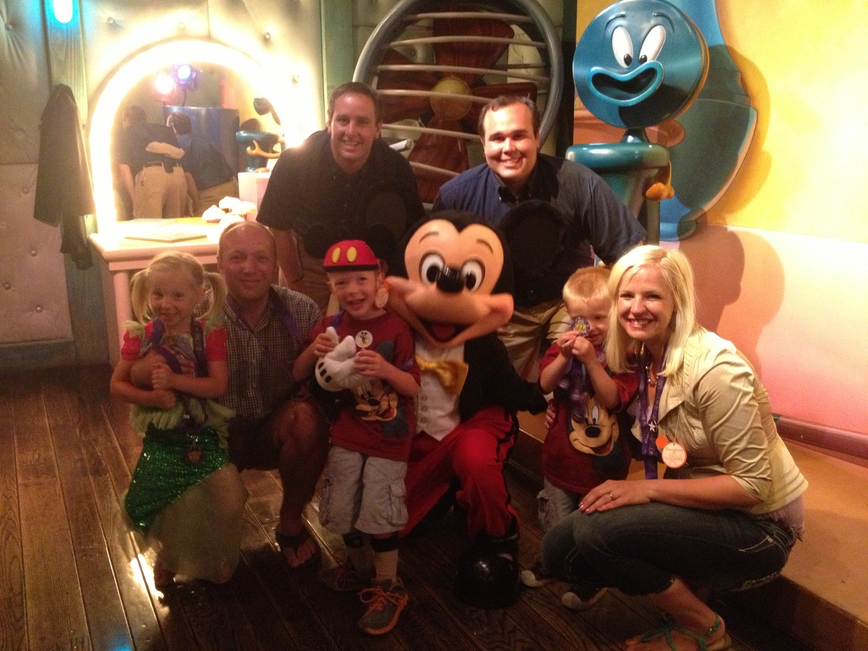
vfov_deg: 40.7
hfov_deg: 52.6
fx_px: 878
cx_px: 434
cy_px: 326
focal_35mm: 35
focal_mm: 4.28
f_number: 2.4
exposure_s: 1/15
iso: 500
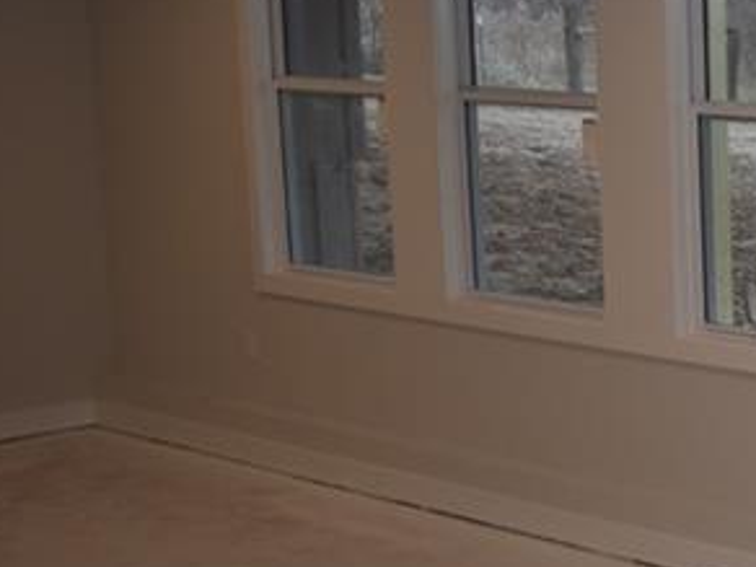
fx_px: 1987
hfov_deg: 18.1
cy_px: 450
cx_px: 1266
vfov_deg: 16.1
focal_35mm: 91
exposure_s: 1/160
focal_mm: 18
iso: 360
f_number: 3.5
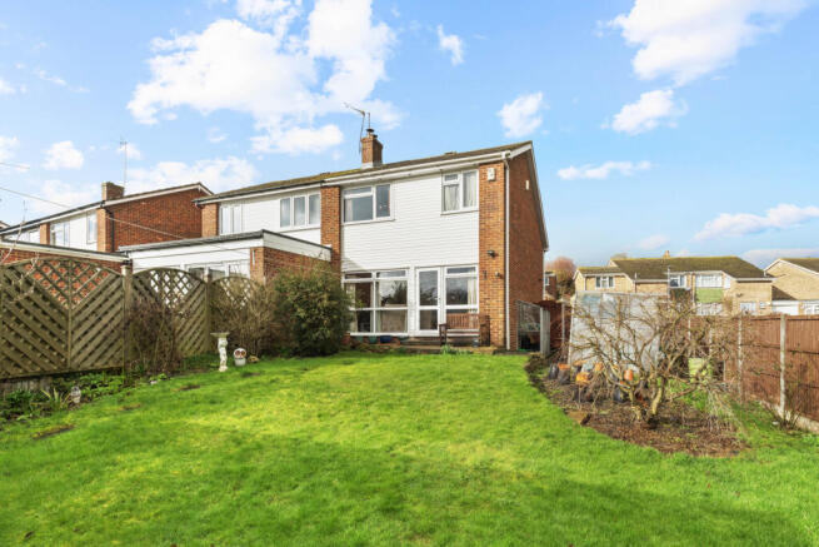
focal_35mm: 18
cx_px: 410
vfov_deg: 66.0
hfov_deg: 88.4
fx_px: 421
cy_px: 274
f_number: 8
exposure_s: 1/200
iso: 320
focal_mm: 18.5
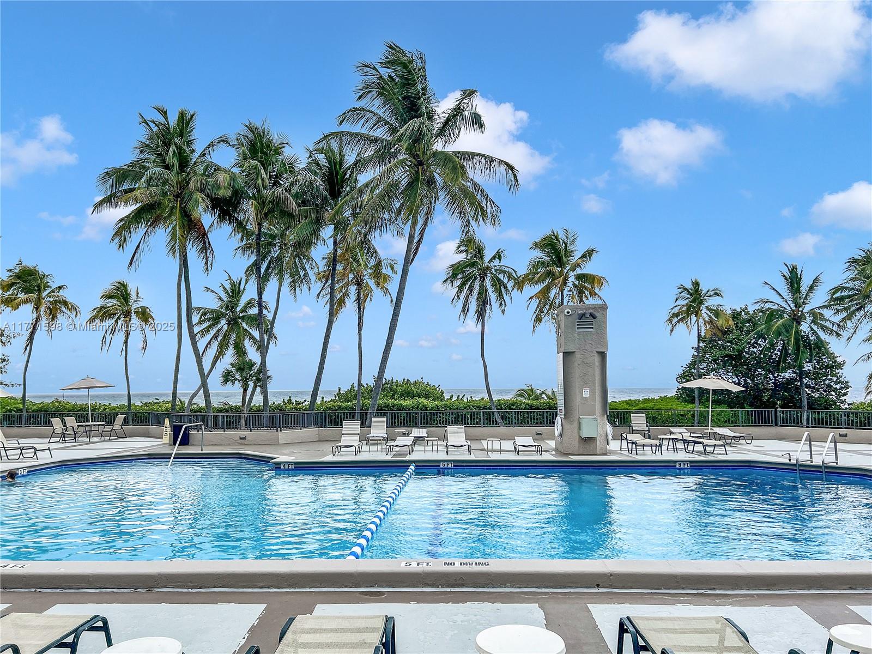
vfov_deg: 53.1
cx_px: 436
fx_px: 655
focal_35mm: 26
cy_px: 327
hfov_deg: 67.3
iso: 50
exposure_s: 1/2632
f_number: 1.5
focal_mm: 5.7
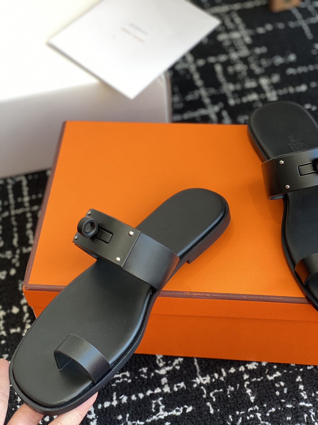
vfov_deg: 36.8
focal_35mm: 52
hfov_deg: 28.0
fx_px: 637
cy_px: 212
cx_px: 159
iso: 40
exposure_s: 1/122
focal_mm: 6
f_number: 2
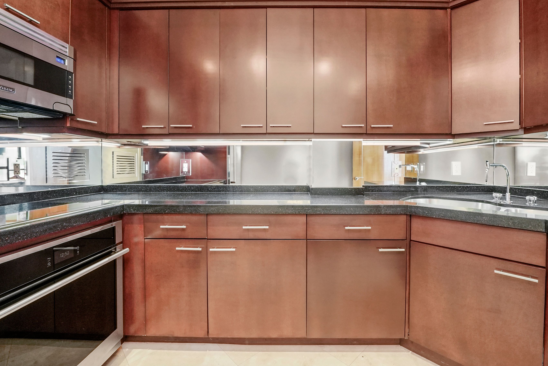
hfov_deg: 100.3
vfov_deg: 77.0
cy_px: 158
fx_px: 228
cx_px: 290
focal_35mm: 15
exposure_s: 1/3
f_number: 13
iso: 2500
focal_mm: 12
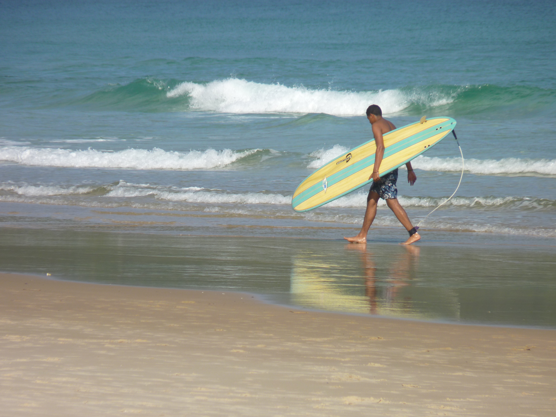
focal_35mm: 486
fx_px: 7806
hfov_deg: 4.1
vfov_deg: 3.1
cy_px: 208
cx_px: 278
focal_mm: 86.4
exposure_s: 1/500
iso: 80
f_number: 5.6
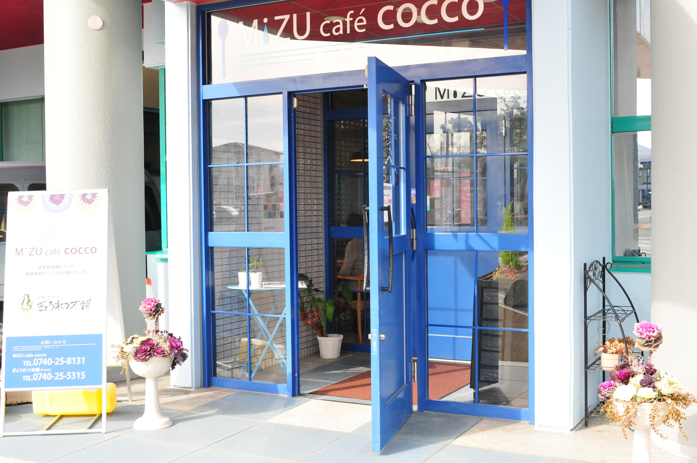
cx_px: 348
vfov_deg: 31.8
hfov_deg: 46.4
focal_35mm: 42
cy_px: 232
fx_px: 812
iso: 1000
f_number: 5
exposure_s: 1/1250
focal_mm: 28
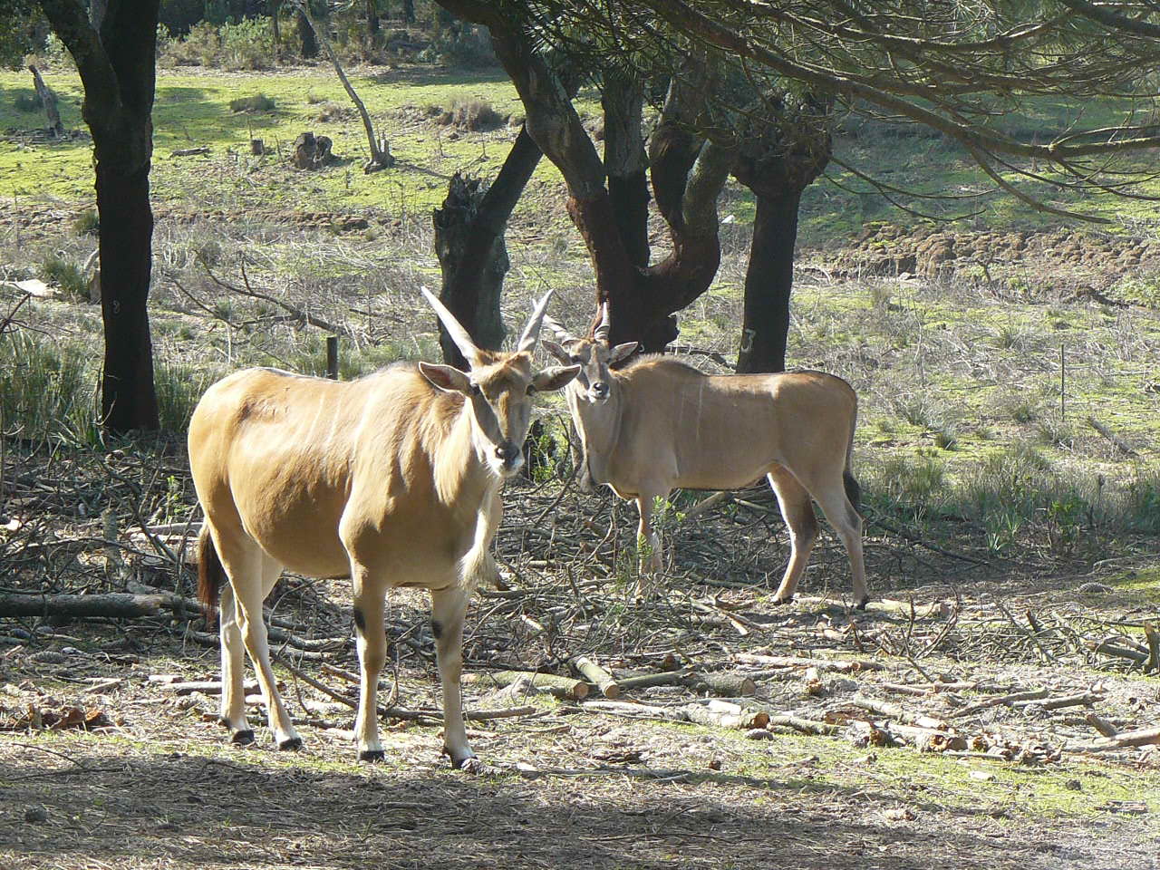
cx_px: 580
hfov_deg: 11.0
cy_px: 435
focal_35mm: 179
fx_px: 5998
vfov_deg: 8.3
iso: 100
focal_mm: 19.9
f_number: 4
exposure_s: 1/160
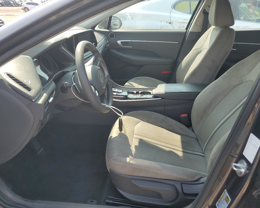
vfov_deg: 51.5
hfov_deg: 62.2
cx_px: 134
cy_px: 106
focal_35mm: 28
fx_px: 215
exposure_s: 1/667
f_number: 1.5
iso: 50
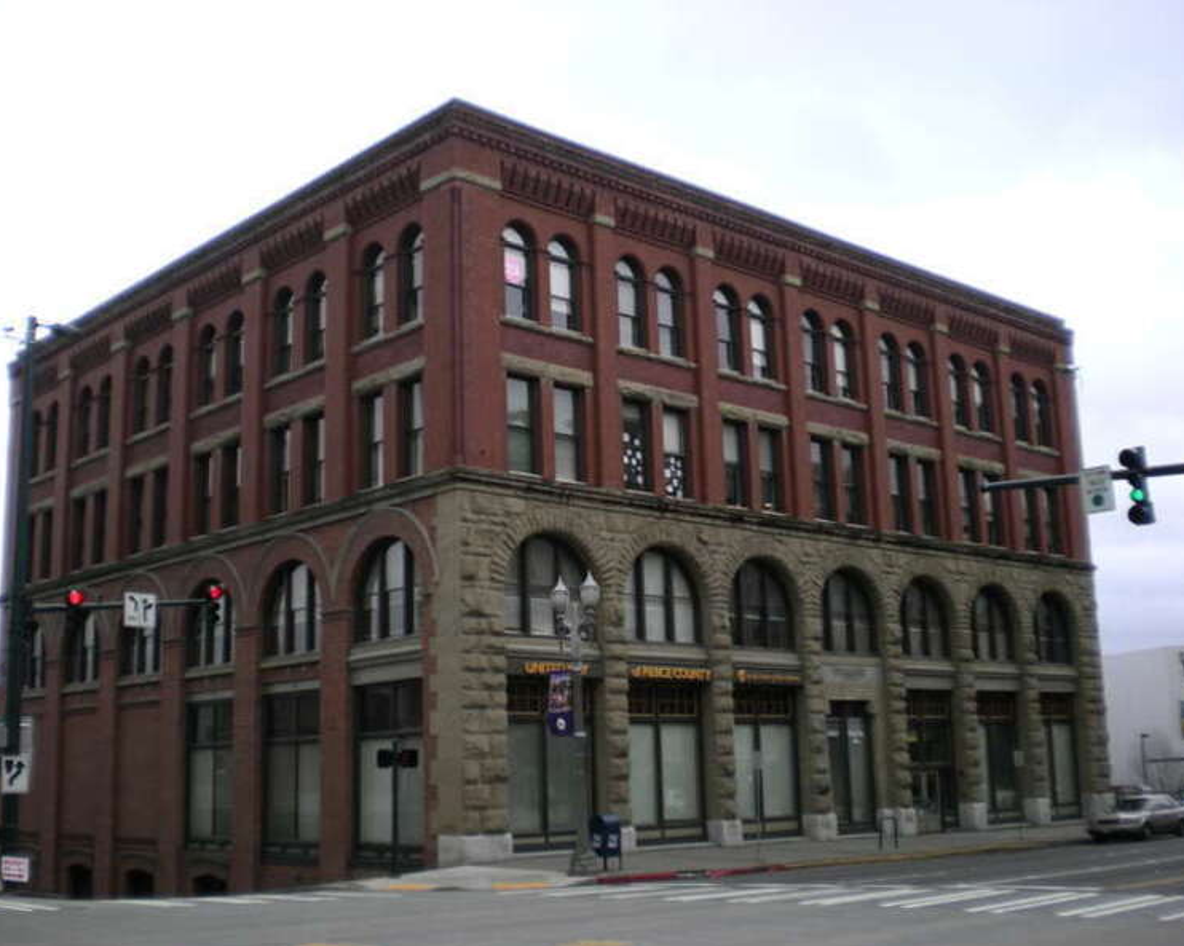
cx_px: 568
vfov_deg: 37.3
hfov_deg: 45.8
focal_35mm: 40
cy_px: 477
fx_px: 1401
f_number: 3.1
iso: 50
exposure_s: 1/142
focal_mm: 6.3
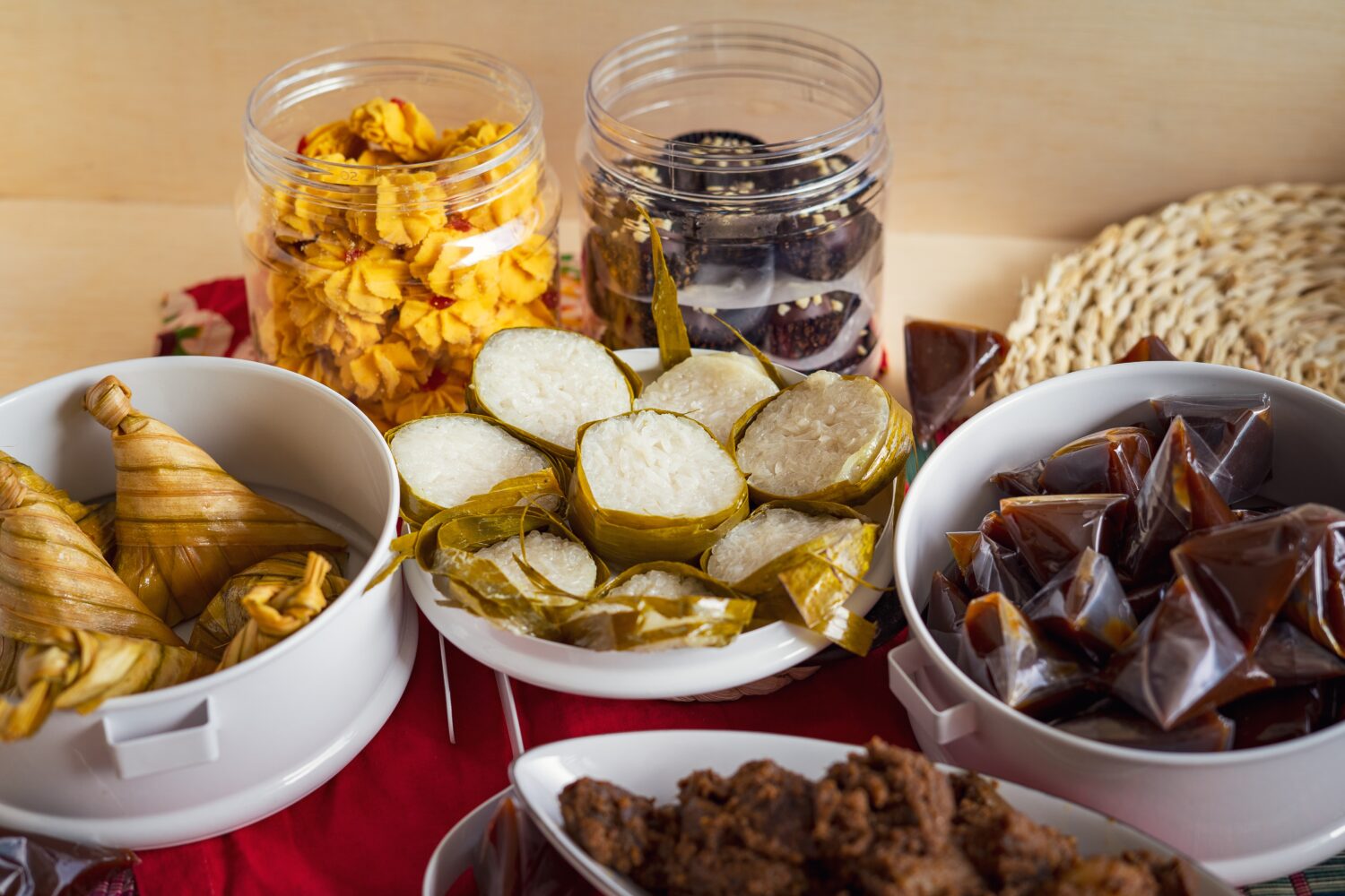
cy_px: 448
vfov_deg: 27.0
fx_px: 1868
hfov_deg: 39.6
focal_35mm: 50
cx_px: 672
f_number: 4.5
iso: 100
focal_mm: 50
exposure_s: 1/200
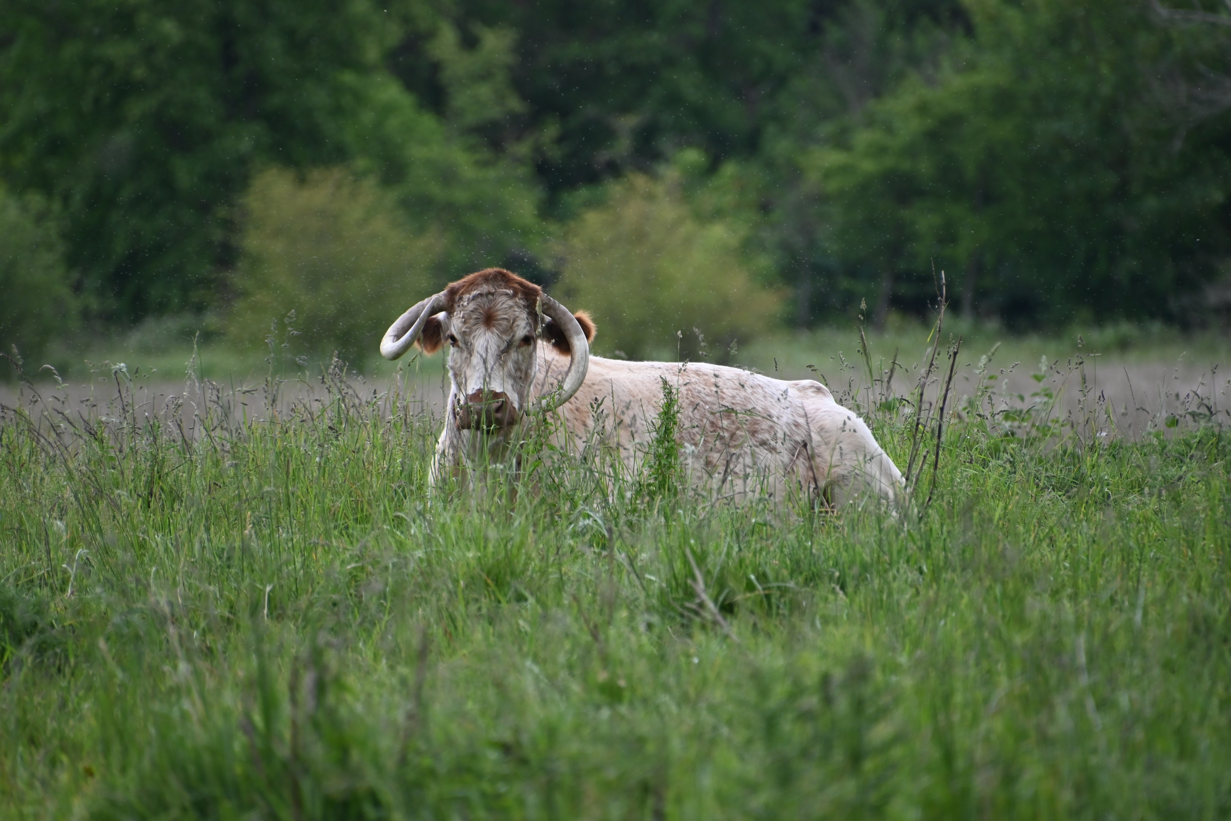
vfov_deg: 2.3
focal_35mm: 600
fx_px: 20515
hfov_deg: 3.4
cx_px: 616
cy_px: 410
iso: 400
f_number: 6.3
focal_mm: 400
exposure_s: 1/320
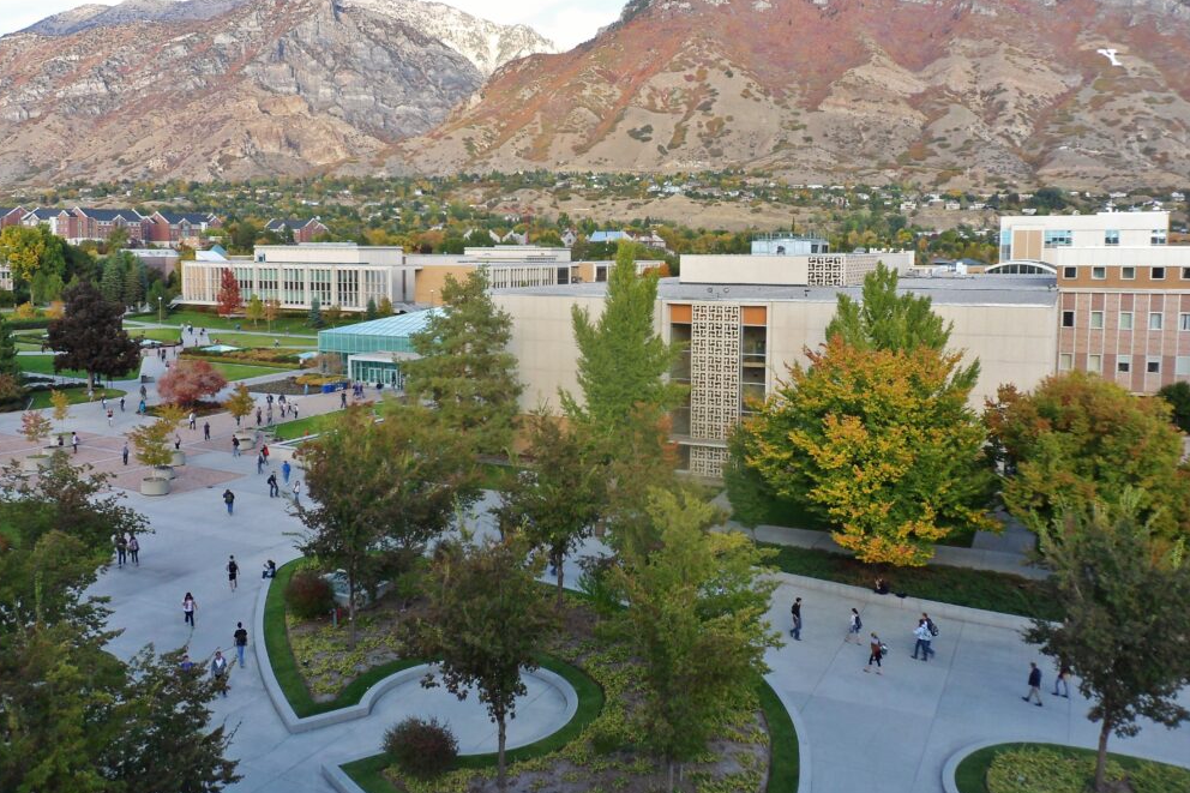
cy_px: 340
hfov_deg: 63.7
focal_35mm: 29
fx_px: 958
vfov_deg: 44.8
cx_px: 596
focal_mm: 4.9
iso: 80
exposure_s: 1/180
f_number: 3.3
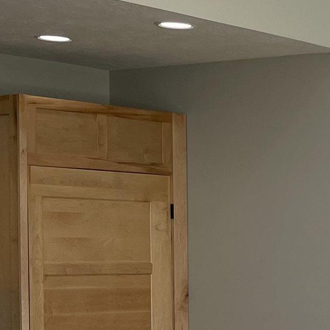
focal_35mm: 112
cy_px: 276
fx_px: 1208
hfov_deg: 12.5
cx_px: 771
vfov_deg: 15.4
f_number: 1.6
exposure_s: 1/599
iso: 32
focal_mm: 5.1
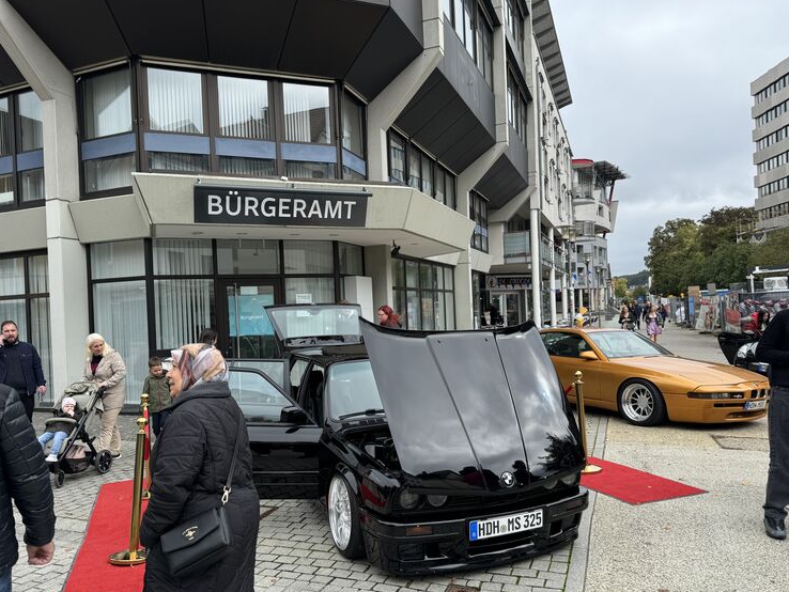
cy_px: 310
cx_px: 371
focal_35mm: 26
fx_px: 593
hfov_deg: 67.2
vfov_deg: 53.1
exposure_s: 1/1339
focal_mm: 6.76
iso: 80
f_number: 1.78
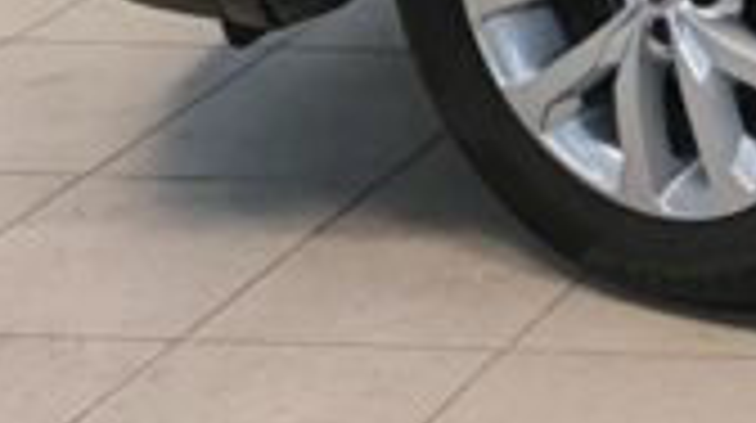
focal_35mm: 133
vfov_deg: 8.3
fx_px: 2663
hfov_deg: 11.3
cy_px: -616
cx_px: 2138
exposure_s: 1/50
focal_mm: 1.82
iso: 100
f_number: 2
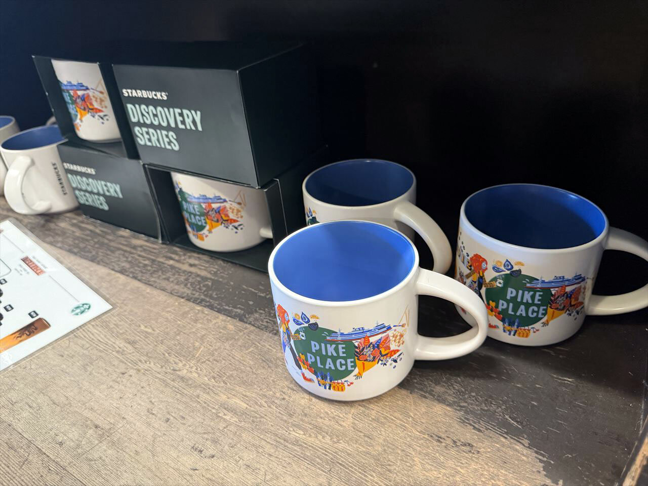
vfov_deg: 56.8
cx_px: 324
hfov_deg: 71.6
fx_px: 449
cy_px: 243
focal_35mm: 24
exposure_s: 1/60
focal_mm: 6.8
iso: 640
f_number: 1.8
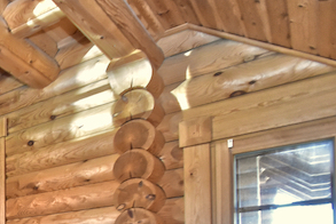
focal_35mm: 41
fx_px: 383
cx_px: -111
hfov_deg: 33.2
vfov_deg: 28.4
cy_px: 269
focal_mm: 10
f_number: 3.5
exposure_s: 1/60
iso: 2800
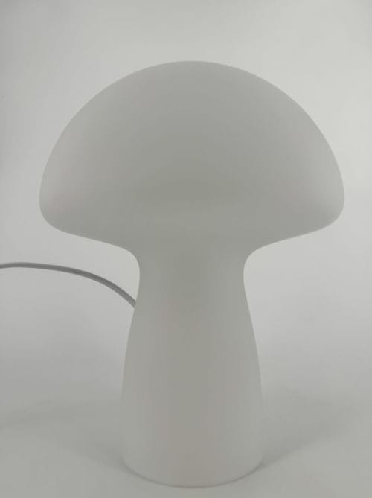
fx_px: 345
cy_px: 249
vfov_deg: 71.7
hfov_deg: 56.7
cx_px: 186
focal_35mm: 24
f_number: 1.78
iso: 80
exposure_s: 1/1869
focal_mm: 6.76
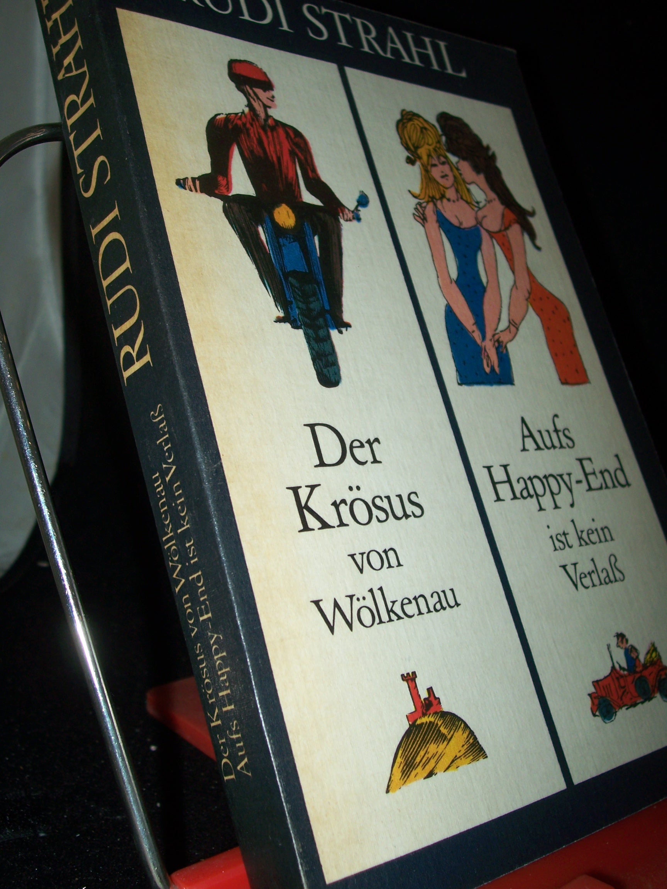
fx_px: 1079
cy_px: 444
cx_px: 334
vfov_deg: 44.8
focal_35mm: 42
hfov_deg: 34.3
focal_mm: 7
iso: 80
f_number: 2.8
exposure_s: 1/60
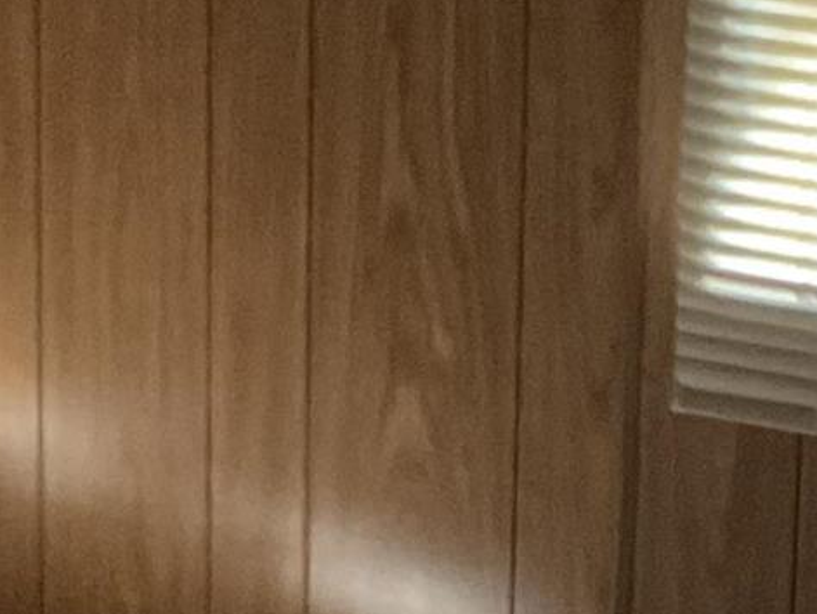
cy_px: 321
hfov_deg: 10.4
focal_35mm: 189
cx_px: 68
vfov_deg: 7.9
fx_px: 4464
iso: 320
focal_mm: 3
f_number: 1.8
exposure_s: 1/30
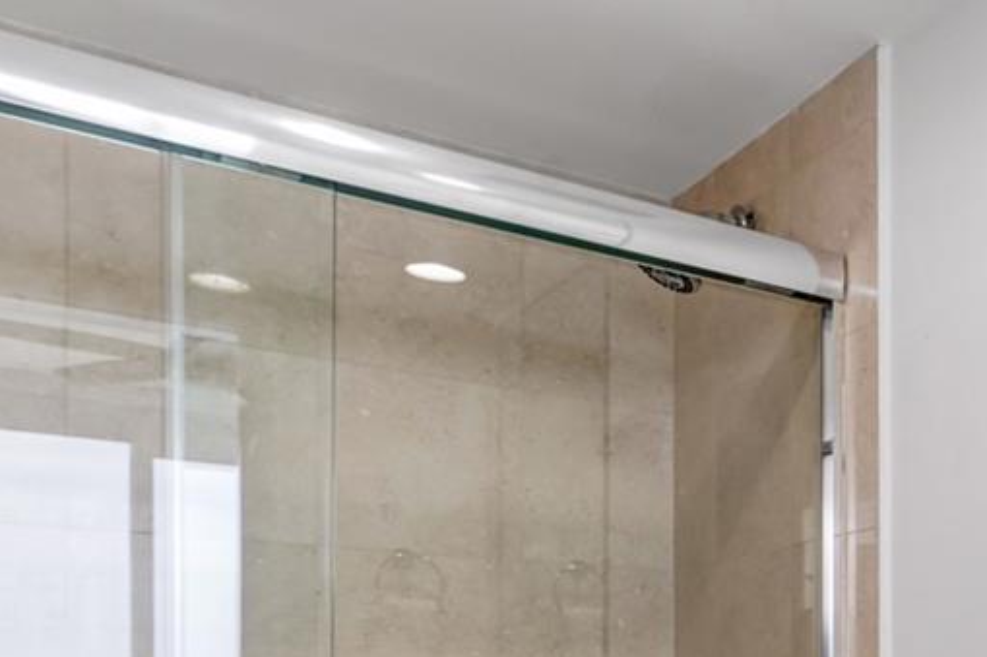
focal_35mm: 44
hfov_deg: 35.4
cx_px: 1177
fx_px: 1206
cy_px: 814
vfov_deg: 26.6
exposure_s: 1/30
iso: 320
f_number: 9
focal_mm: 14
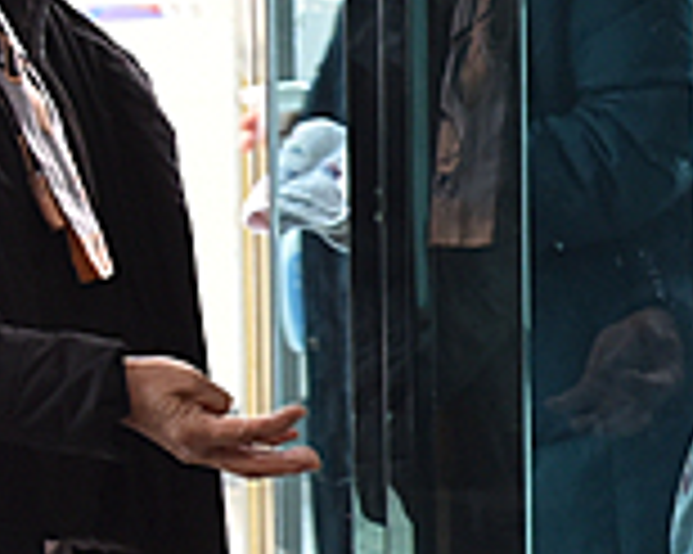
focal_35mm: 218
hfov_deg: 8.7
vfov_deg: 7.1
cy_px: 327
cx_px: 1008
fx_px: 4468
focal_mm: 35
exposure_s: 1/125
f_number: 5
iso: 900
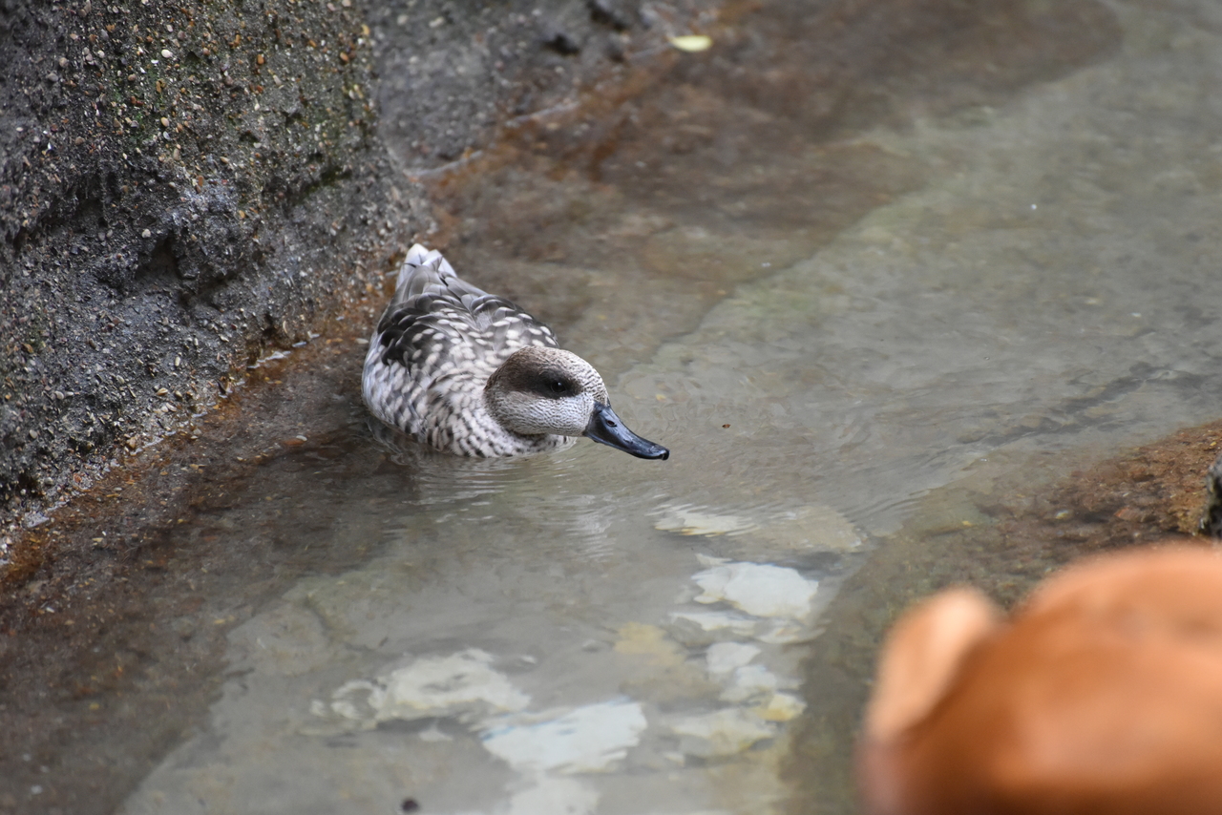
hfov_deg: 6.9
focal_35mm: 300
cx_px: 611
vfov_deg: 4.6
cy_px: 408
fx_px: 10185
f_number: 5.6
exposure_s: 1/640
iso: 4000
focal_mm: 300
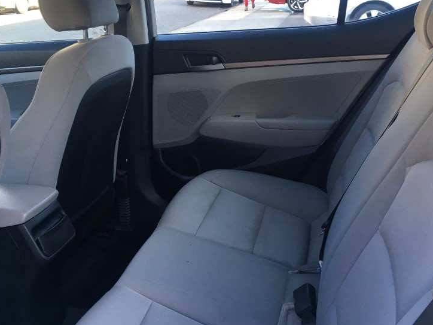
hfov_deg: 45.8
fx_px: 513
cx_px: 226
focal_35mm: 41
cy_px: 159
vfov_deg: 35.1
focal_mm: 4.15
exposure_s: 1/40
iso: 25
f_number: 2.2
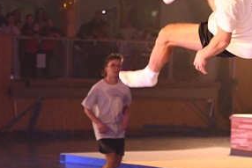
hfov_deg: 10.1
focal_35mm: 202
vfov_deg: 6.8
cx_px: 240
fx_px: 1415
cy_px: 57
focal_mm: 70
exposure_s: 1/400
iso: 6400
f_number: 2.8
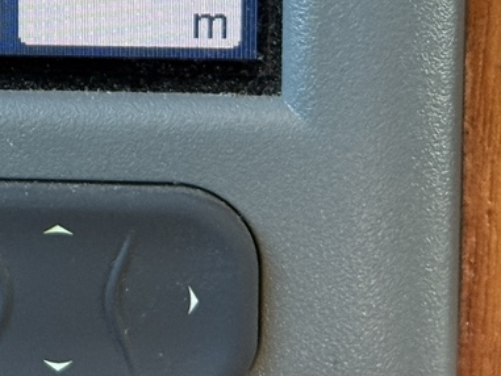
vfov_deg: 9.7
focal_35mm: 151
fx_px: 2186
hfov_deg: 12.7
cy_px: -95
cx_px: -131
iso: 160
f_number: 1.78
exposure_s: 1/100
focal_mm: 6.76
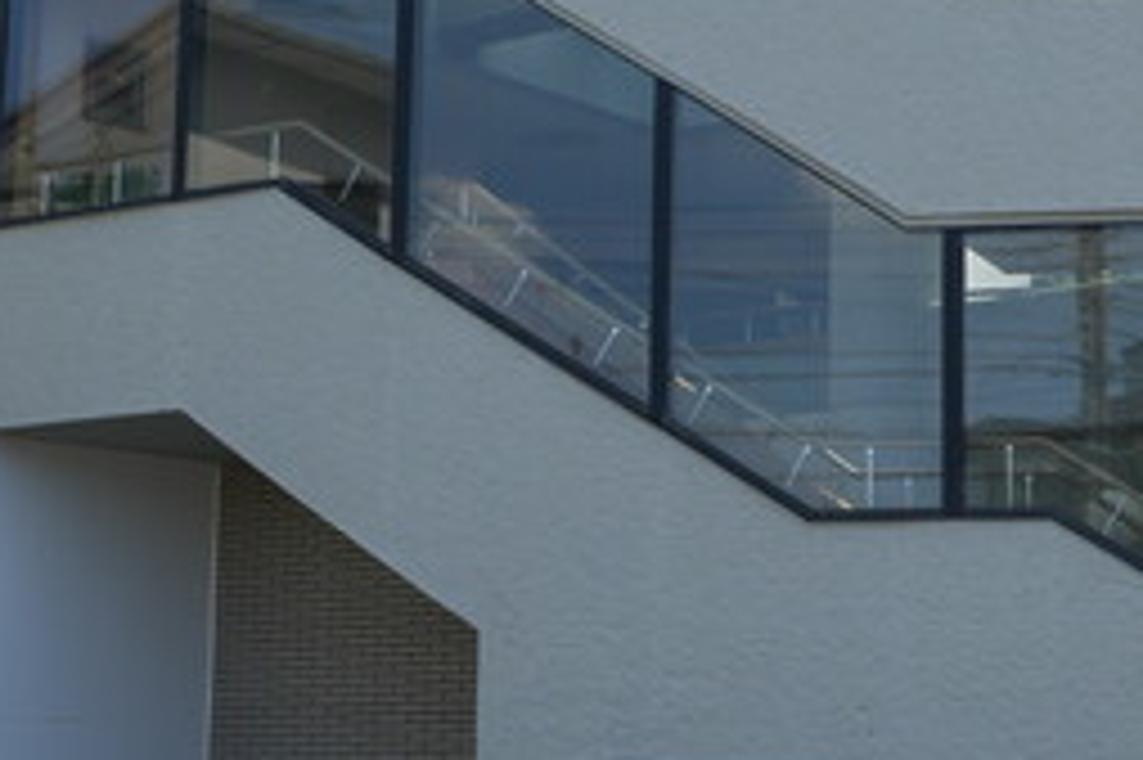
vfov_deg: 17.5
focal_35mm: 78
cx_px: 1062
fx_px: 2475
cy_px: 360
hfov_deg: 25.1
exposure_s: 1/60
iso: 100
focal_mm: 22
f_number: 13
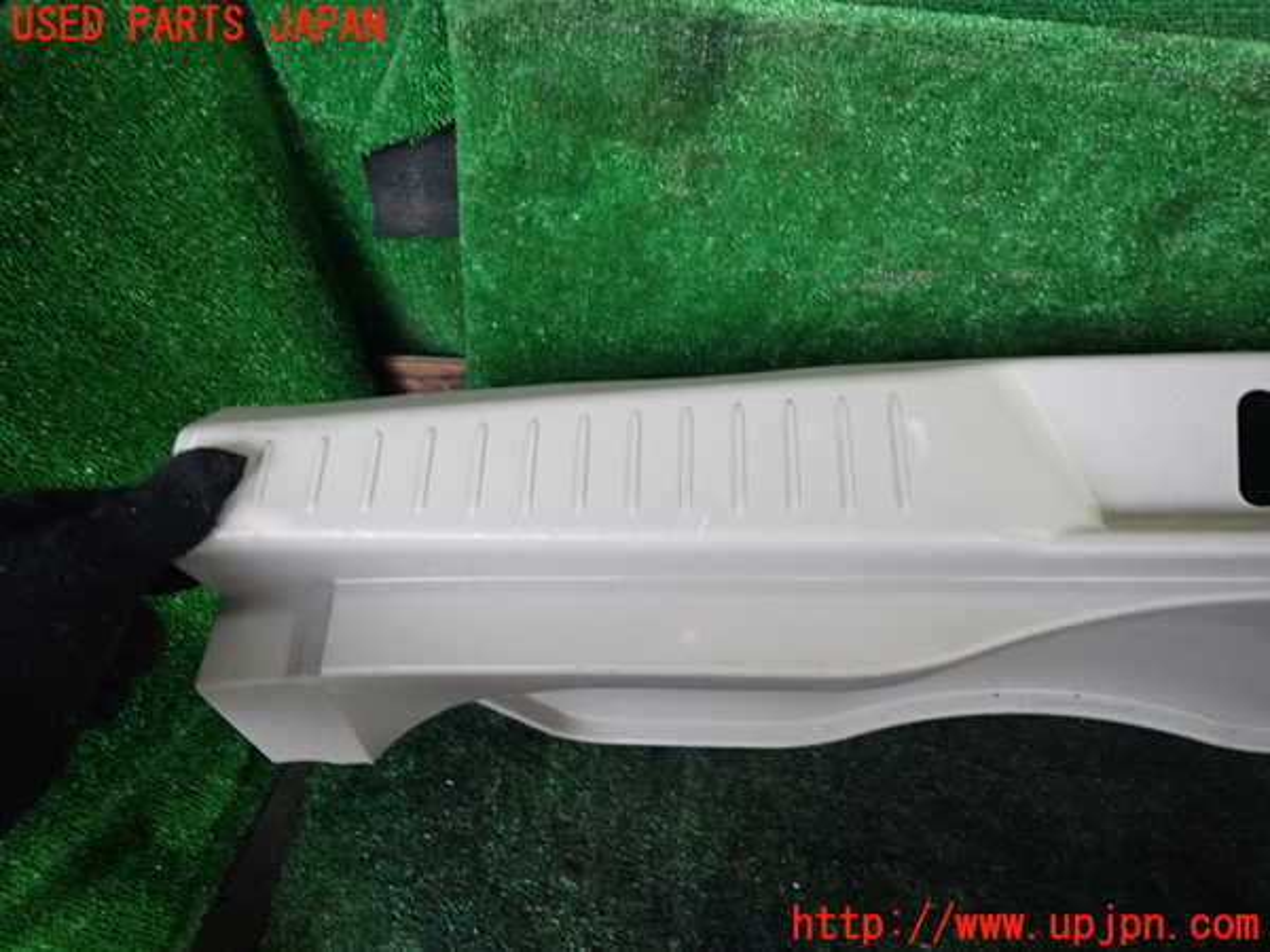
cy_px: 476
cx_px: 635
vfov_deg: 54.9
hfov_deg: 69.4
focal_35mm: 25
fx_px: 917
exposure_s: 1/30
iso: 250
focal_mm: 4.5
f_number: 2
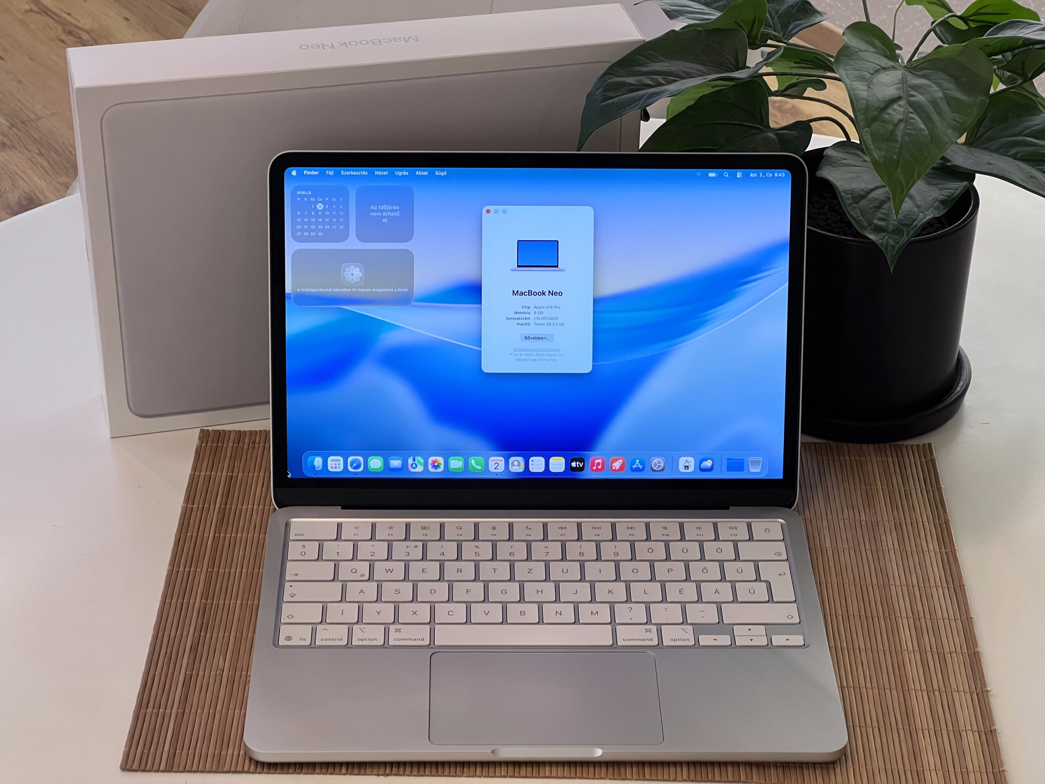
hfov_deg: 25.3
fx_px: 2325
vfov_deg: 19.1
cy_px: 392
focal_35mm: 77
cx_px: 522
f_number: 2.8
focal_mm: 9
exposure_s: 1/70
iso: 200
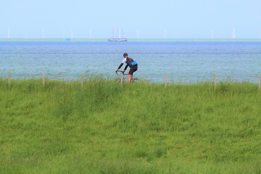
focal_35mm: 463
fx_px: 3356
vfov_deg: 3.0
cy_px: 72
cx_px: 135
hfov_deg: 4.5
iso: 800
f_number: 11
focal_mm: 143.15
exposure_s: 1/1000
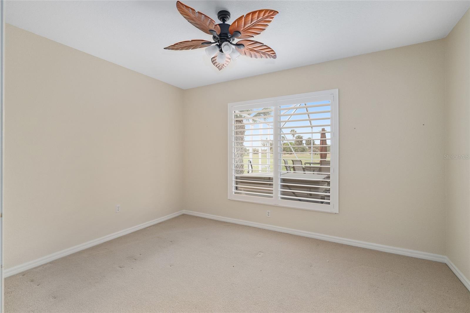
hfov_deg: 96.7
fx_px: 209
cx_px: 235
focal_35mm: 16
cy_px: 156
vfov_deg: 73.7
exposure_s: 1/40
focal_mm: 16
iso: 500
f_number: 8
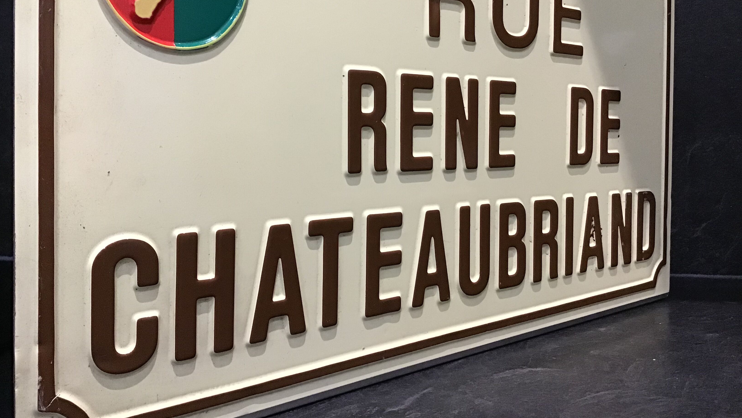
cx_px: 369
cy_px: 143
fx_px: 669
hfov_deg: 58.0
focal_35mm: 34
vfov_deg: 34.4
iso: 200
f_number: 2.4
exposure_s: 1/33
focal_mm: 3.3
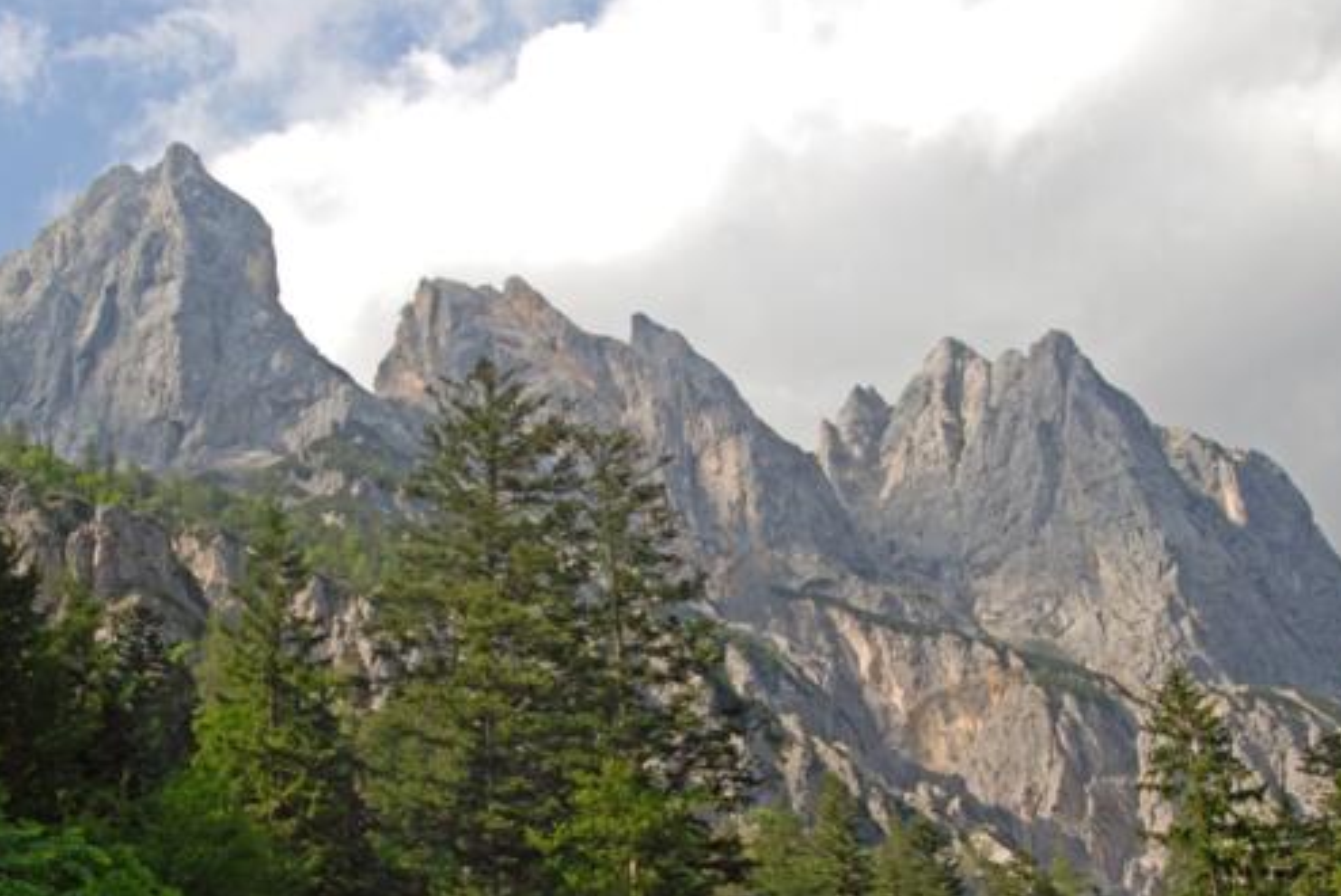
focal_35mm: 64
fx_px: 2385
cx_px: 578
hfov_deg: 31.4
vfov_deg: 21.2
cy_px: 586
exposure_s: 1/125
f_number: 10
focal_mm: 32
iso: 160
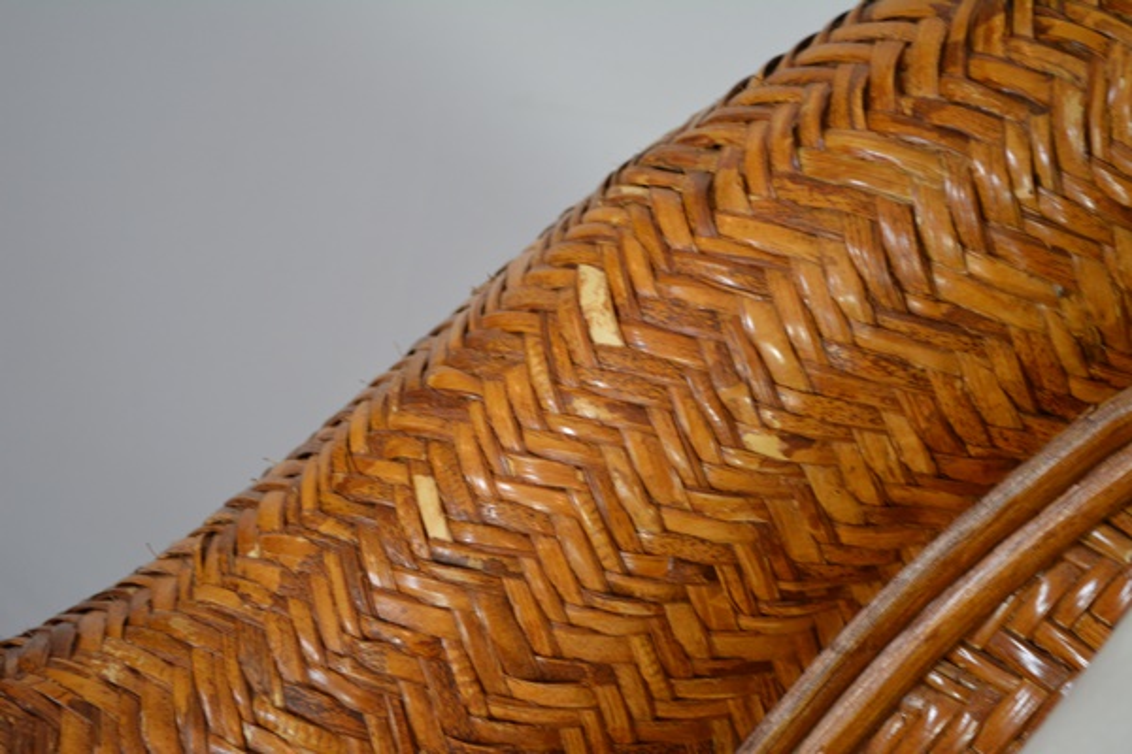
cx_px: 566
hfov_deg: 24.6
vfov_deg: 16.6
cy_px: 377
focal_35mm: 82
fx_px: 2594
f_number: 5.6
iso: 1100
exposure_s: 1/30
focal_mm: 55
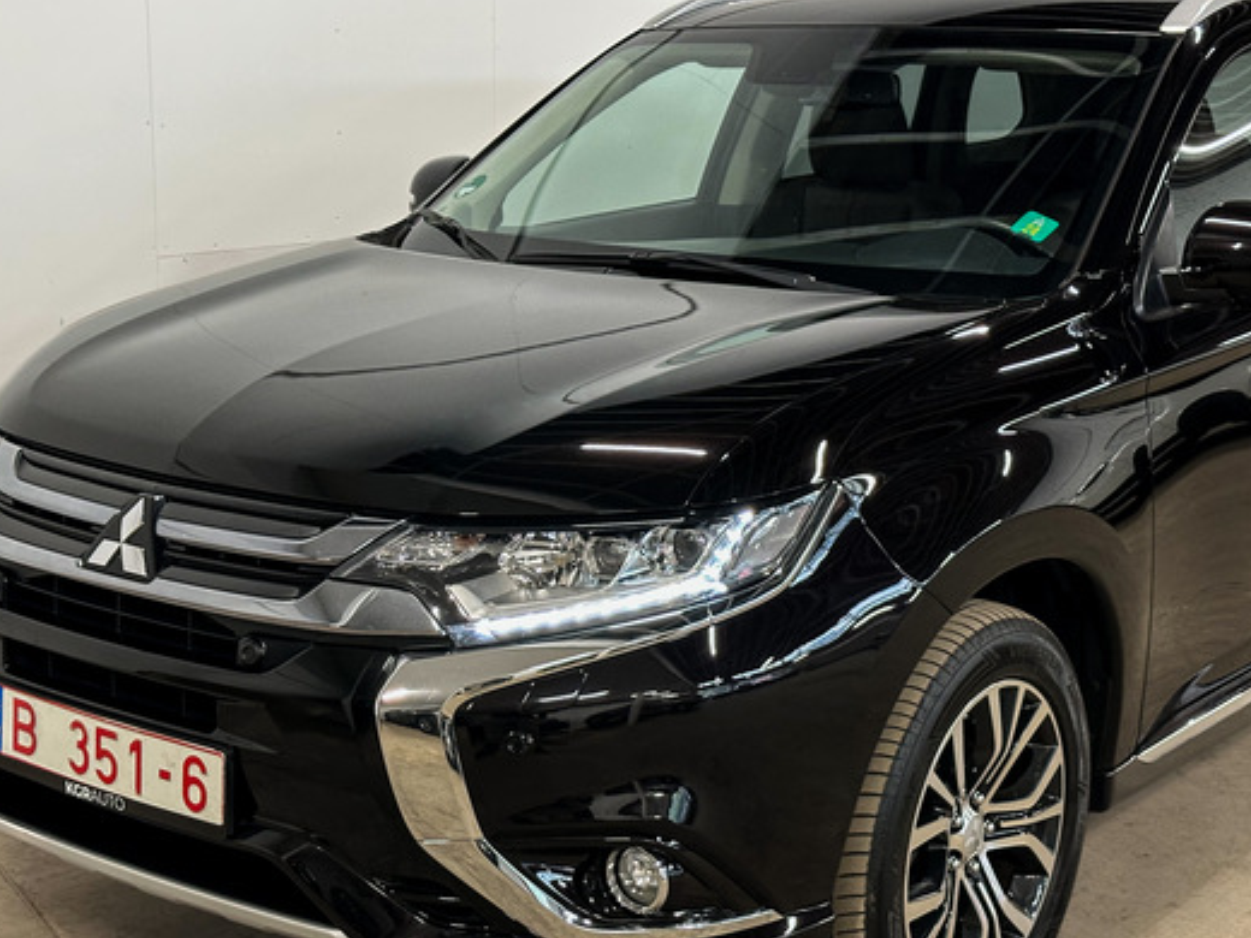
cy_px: 486
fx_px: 2168
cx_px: 592
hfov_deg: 32.2
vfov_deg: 24.4
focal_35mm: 60
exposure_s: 1/45
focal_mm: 6.86
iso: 250
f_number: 1.78
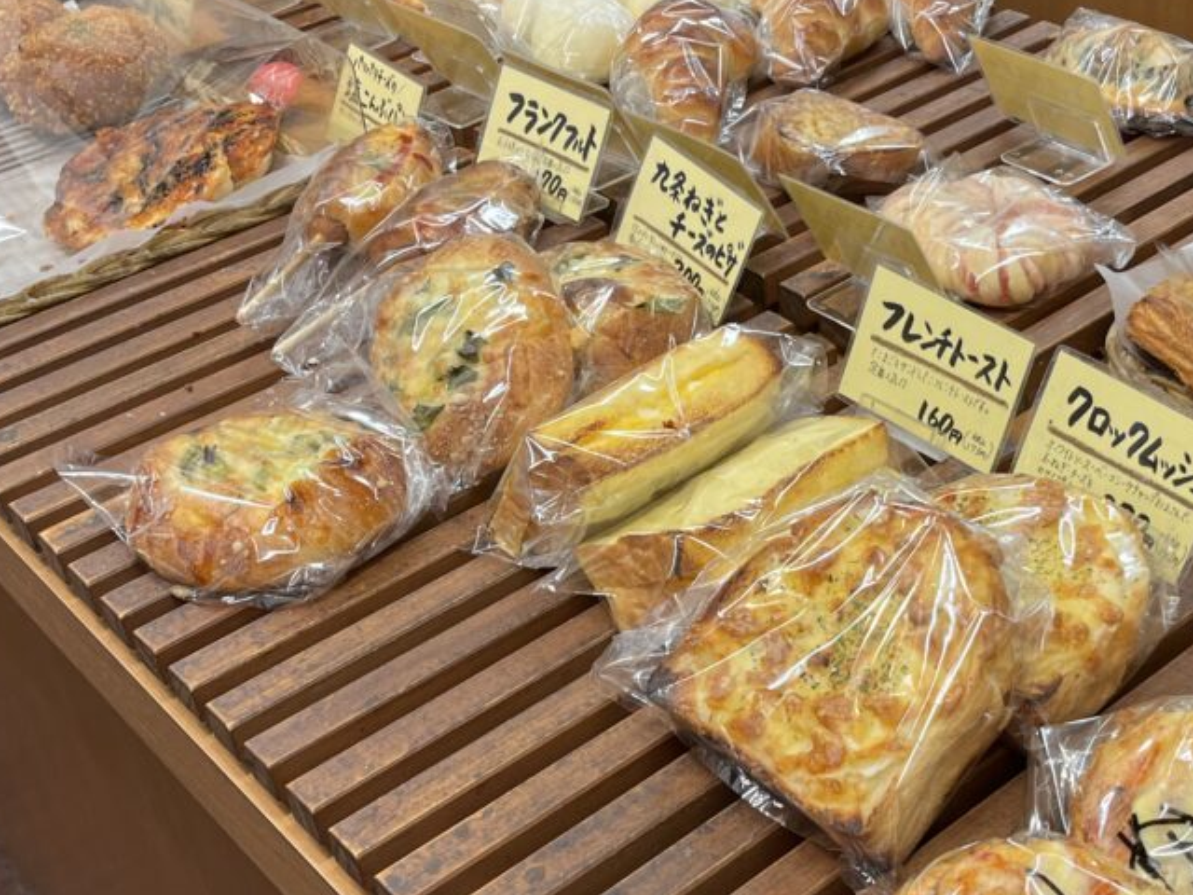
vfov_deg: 28.0
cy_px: 511
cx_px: 781
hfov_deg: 36.5
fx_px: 1792
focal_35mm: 52
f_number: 1.6
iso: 80
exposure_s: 1/120
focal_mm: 5.1
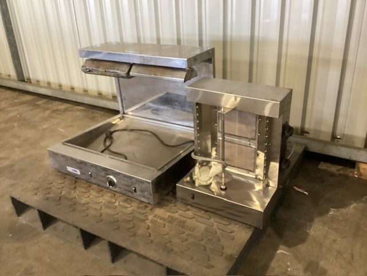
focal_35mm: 31
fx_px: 329
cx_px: 184
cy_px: 138
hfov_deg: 58.4
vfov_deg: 45.4
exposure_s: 1/33
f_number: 2.4
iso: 320
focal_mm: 3.3
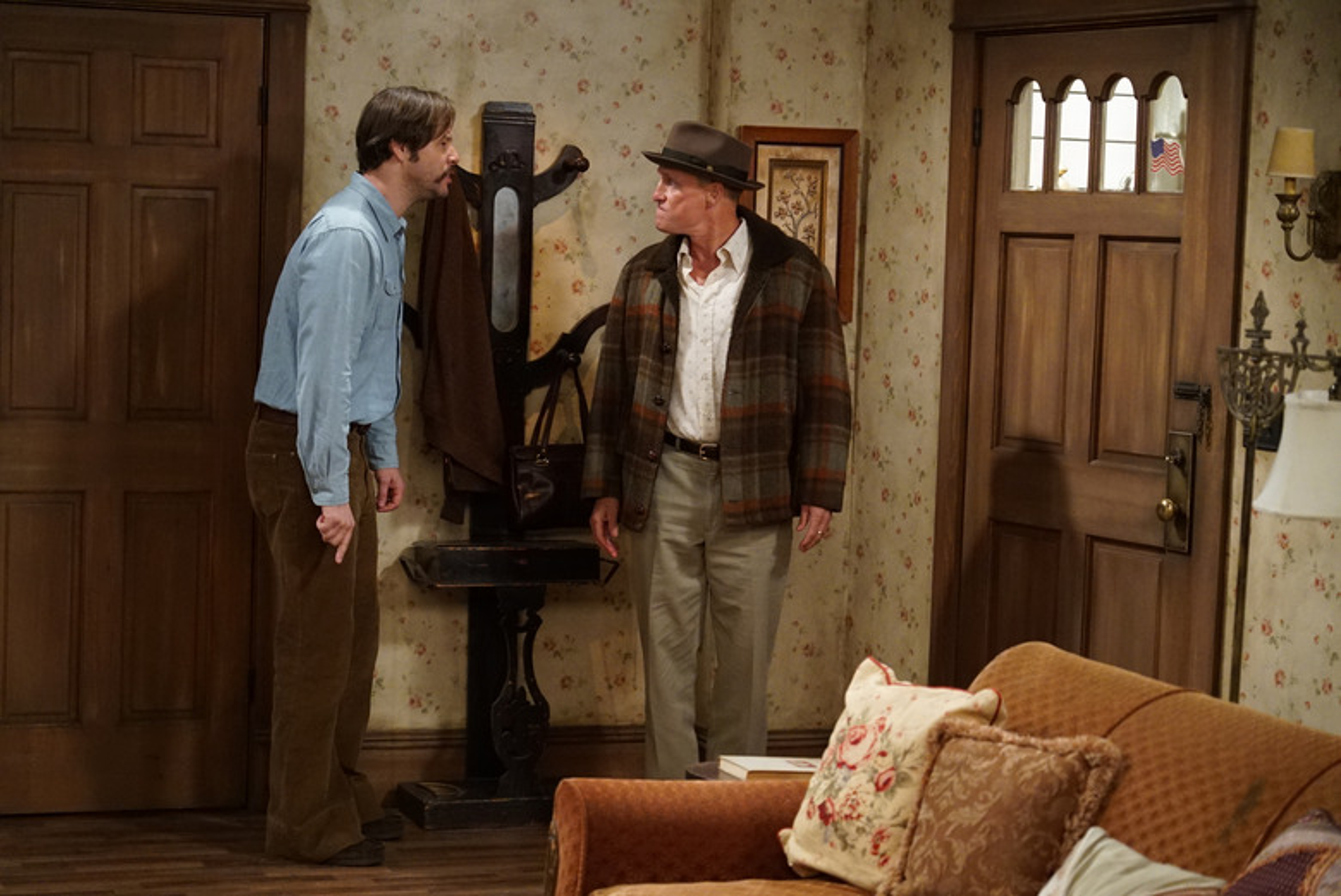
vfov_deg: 17.7
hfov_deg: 26.3
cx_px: 670
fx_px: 2870
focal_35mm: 77
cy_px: 448
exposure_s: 1/160
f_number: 4
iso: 8000
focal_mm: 77
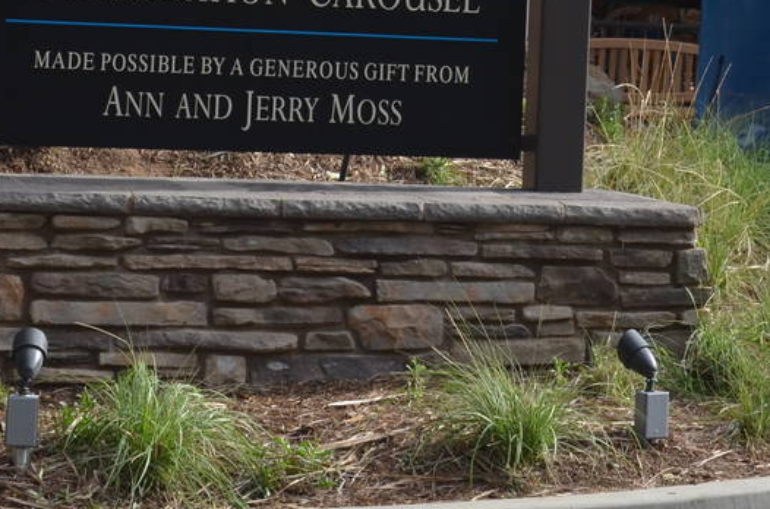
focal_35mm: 137
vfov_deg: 9.7
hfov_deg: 15.0
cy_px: -225
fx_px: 2923
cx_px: 521
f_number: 8
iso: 200
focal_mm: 30
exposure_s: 1/250
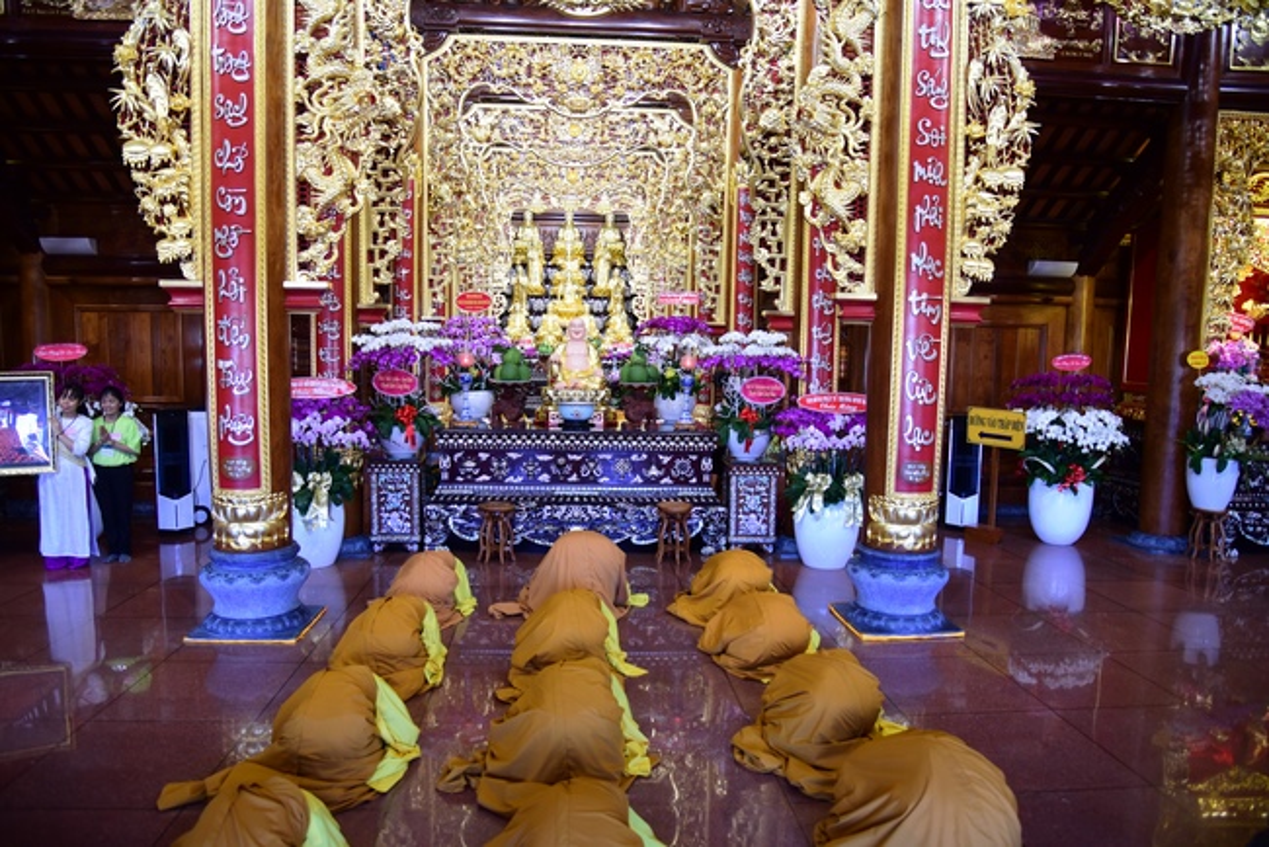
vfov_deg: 53.2
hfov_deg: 73.7
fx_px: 846
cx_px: 634
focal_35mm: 24
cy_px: 424
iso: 1000
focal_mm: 24
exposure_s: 1/125
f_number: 4
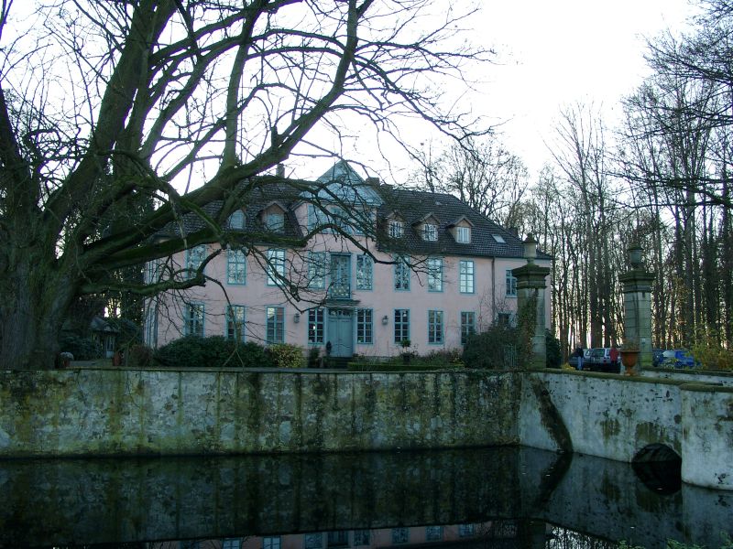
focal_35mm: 34
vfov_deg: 41.8
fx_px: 720
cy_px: 274
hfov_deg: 54.0
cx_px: 366
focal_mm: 7.13
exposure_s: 1/140
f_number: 2.8
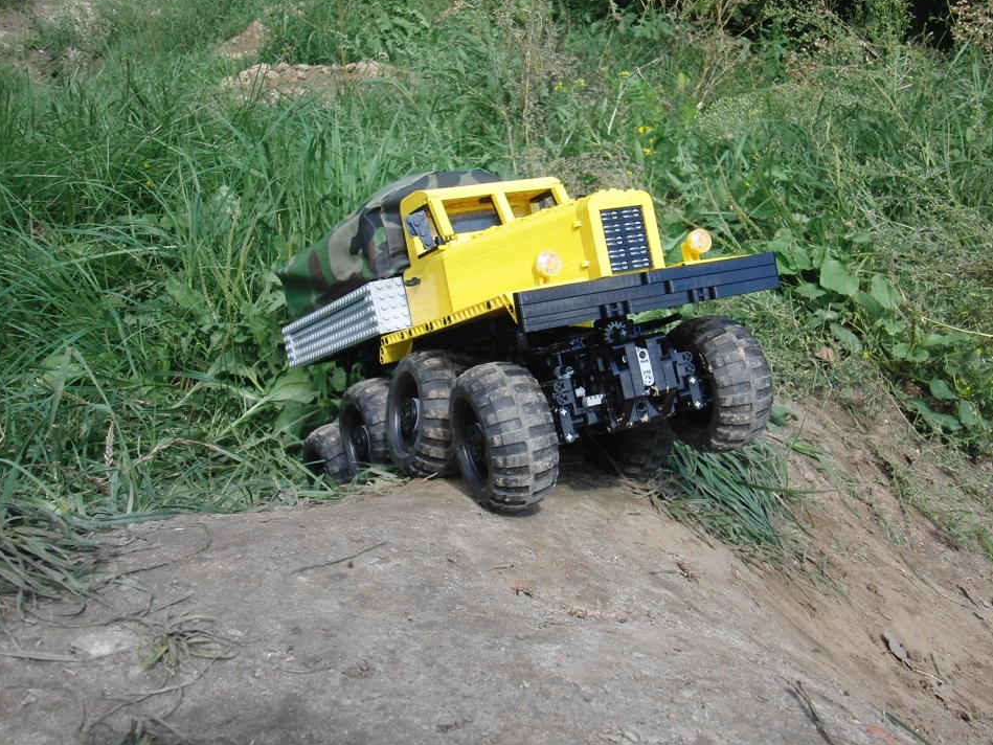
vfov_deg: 35.1
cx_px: 532
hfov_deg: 45.7
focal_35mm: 41
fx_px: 1176
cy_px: 344
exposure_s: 1/250
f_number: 3.9
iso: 100
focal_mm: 6.66
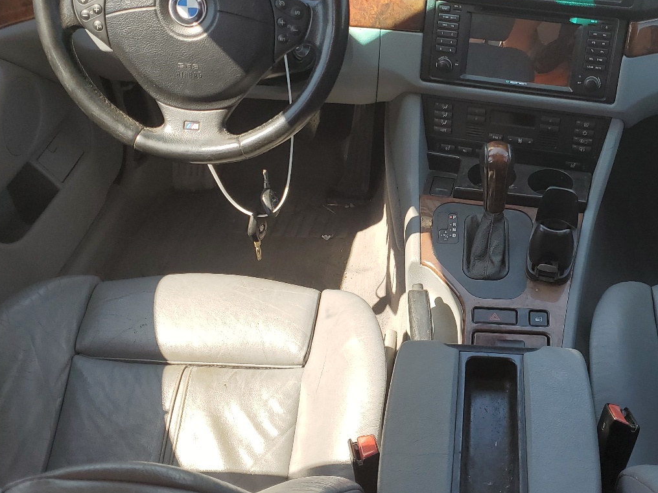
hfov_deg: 44.8
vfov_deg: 35.0
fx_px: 779
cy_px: 206
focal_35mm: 41
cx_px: 461
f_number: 1.5
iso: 50
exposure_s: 1/312
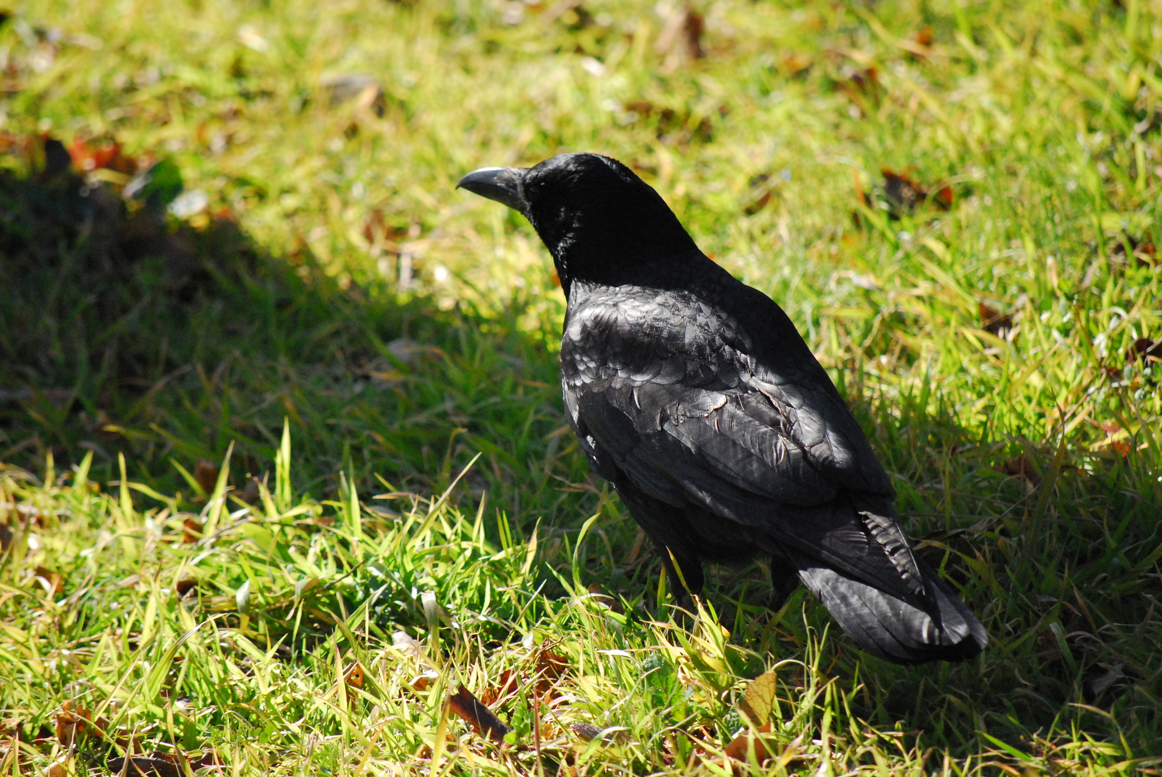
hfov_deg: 6.9
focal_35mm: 300
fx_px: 9693
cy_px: 388
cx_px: 581
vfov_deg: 4.6
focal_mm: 200
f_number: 6.3
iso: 1600
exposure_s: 1/2500
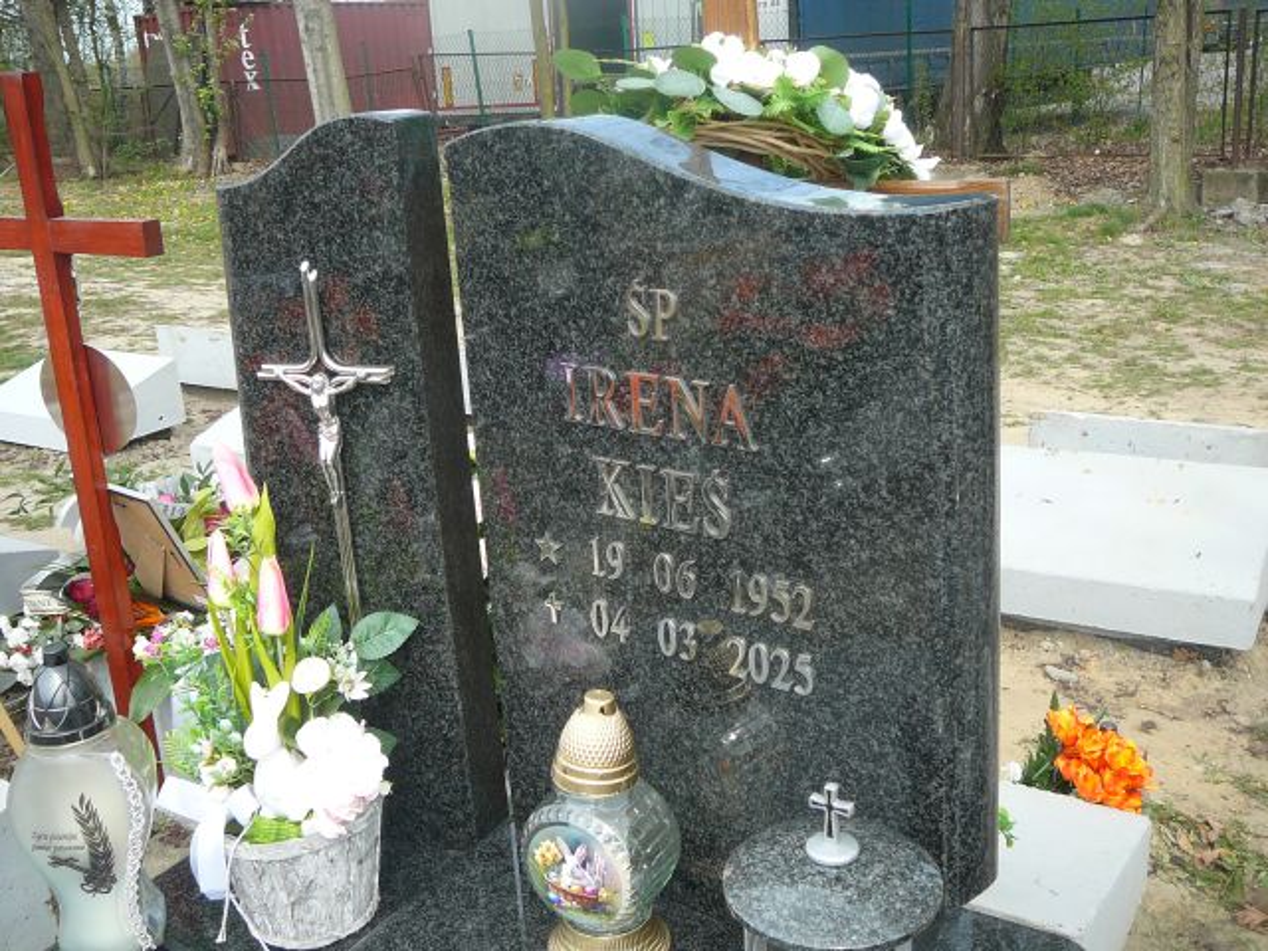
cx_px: 634
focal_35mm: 35
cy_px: 476
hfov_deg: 52.6
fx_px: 1282
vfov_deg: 40.7
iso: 80
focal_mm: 5.2
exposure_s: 1/320
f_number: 2.8
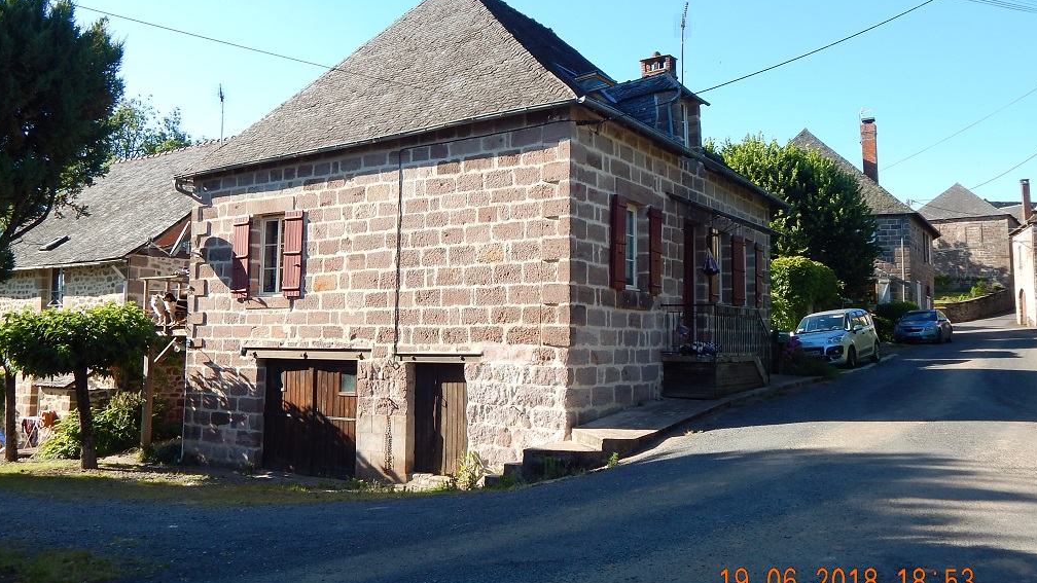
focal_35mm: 31
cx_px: 515
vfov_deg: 37.8
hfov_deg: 62.6
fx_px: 852
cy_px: 268
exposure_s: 1/500
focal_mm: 5.1
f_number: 3.2
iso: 125
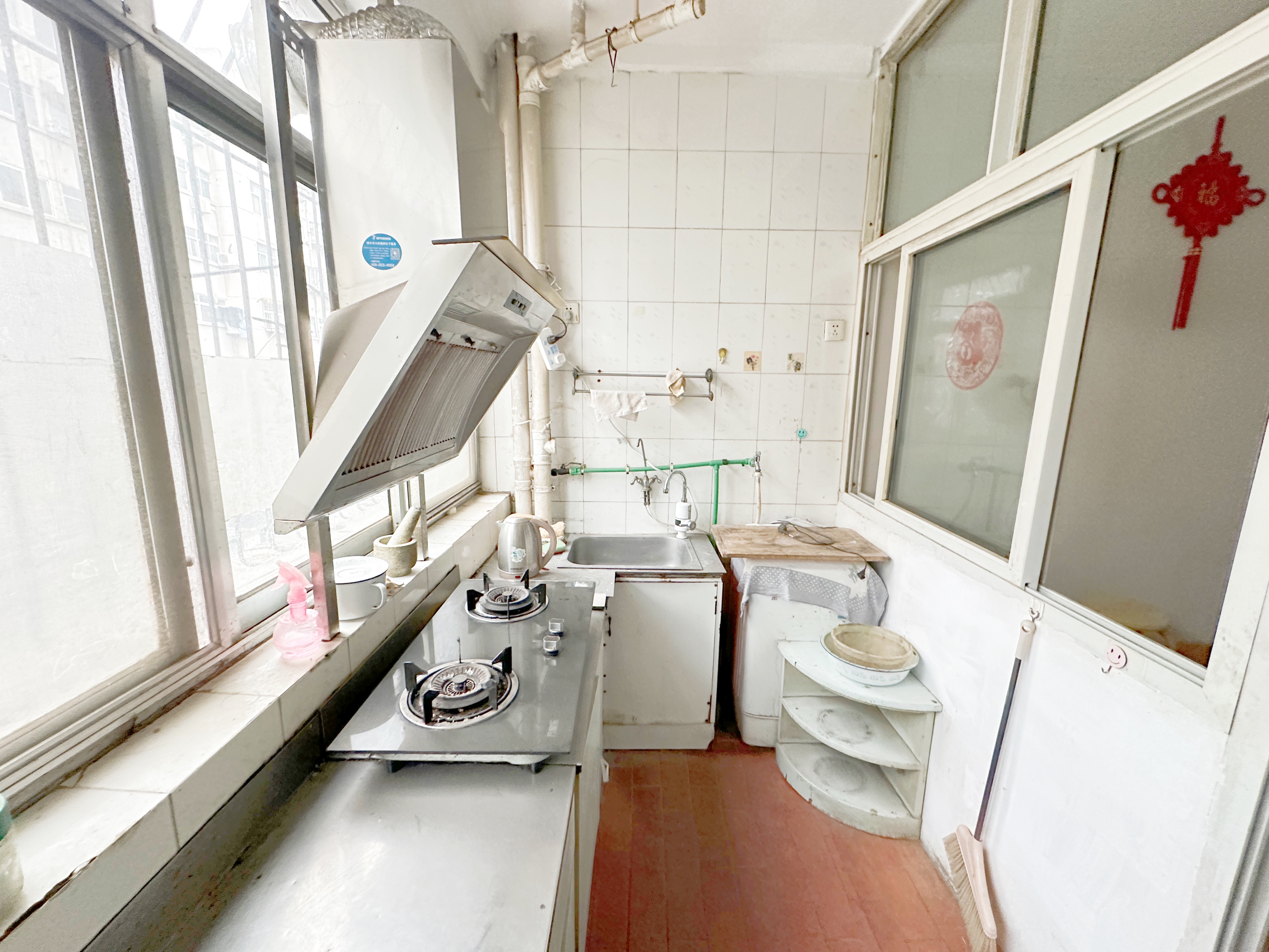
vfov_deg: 85.7
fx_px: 513
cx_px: 634
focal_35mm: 14
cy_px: 476
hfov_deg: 102.1
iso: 500
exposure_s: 1/60
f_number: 2.2
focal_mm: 2.22
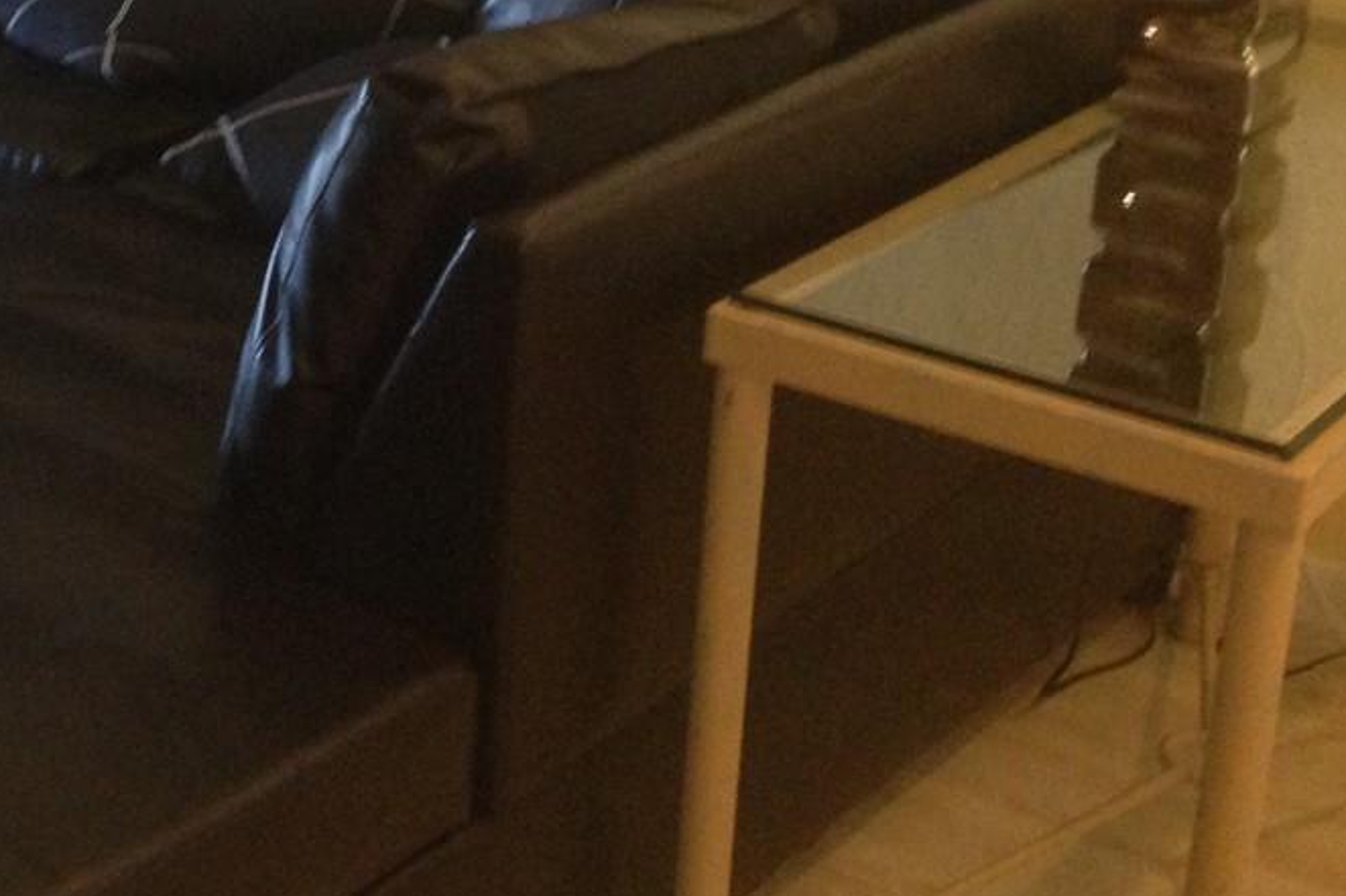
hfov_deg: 22.8
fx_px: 3102
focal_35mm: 83
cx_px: -205
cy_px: -83
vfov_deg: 16.0
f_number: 2.4
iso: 250
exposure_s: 1/20
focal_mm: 4.13
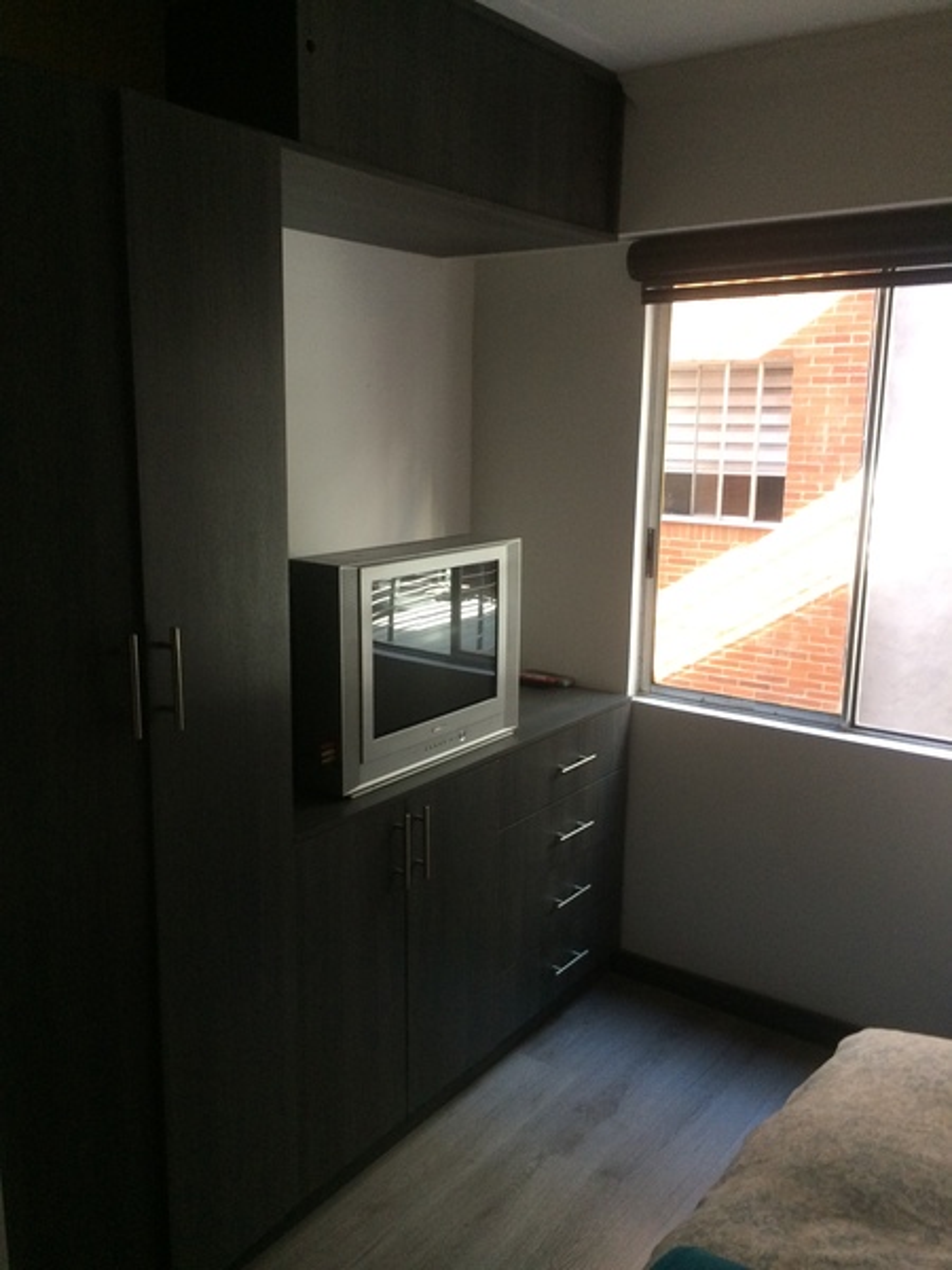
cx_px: 476
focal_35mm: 29
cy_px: 635
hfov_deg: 48.2
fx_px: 1063
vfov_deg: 61.7
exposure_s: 1/30
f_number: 2.2
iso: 160
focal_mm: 4.15
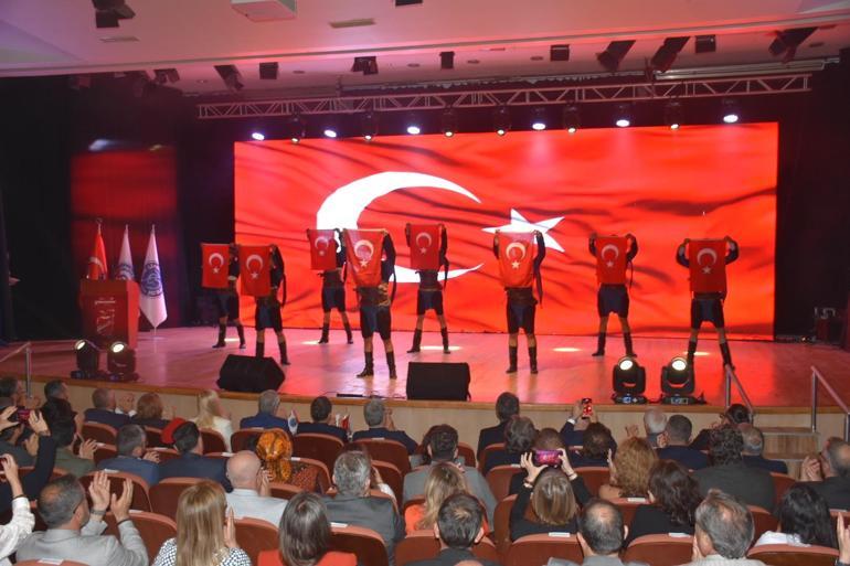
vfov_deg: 34.2
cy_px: 283
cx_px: 425
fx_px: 921
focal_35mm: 39
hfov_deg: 49.6
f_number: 3.8
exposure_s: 1/60
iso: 400
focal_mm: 26
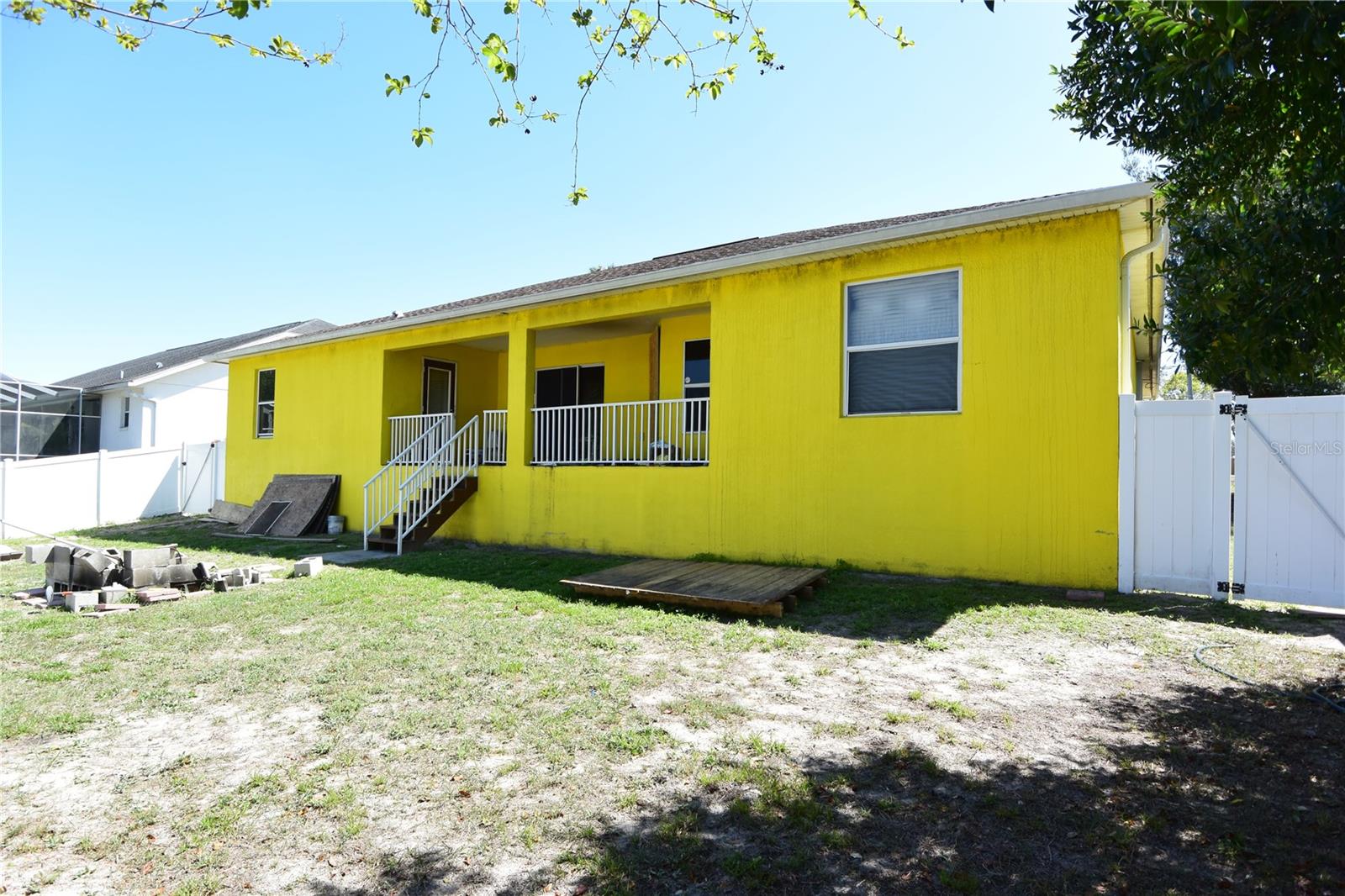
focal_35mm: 18
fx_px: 672
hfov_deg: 90.0
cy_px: 448
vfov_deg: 67.4
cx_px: 672
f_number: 4.5
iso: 160
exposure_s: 1/400
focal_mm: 6.7
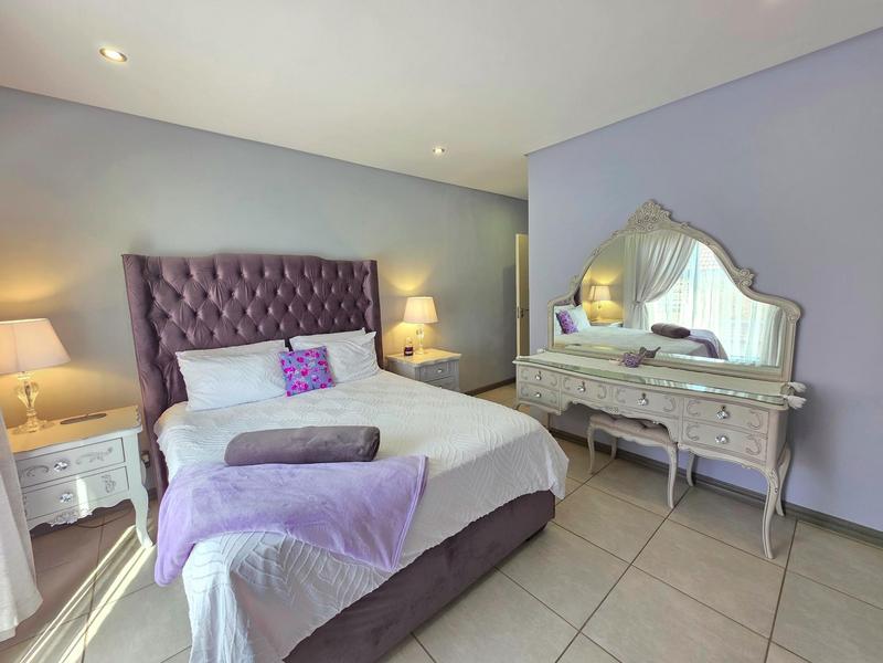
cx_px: 442
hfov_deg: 106.2
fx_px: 332
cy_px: 332
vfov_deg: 89.9
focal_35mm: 13
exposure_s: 1/100
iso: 100
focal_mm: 2.2
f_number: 1.9
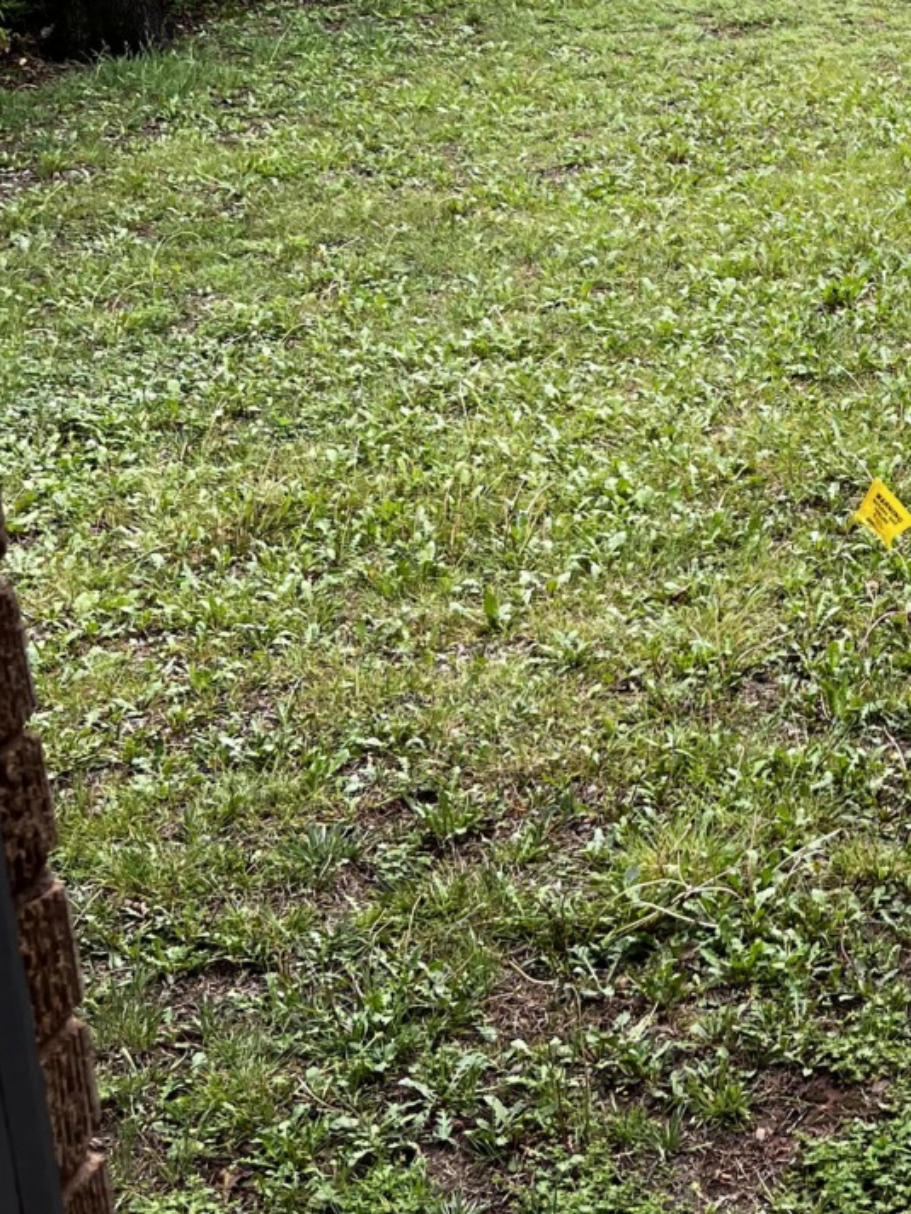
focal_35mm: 70
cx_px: 1020
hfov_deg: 20.0
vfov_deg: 27.6
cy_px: 383
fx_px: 2456
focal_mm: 5.1
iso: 50
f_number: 1.6
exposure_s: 1/404
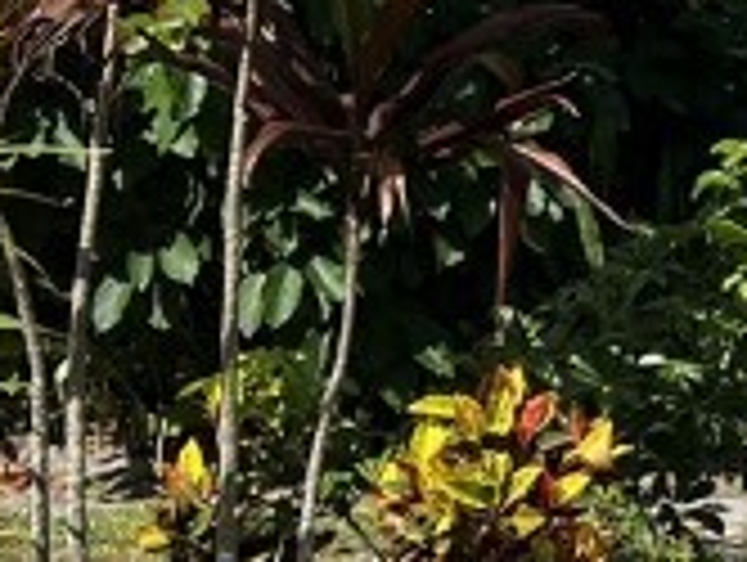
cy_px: -265
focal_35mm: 160
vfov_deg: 9.1
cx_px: 1526
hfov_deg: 11.1
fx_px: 3458
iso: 50
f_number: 1.5
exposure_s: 1/3831
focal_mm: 5.7
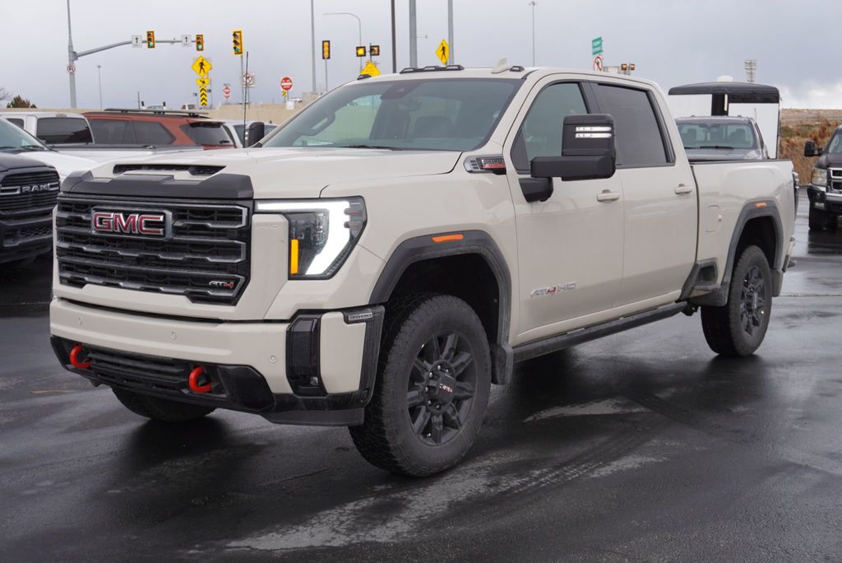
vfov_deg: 29.9
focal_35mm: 45
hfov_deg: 43.6
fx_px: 1053
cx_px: 421
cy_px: 282
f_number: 5.6
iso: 100
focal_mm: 30
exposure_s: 1/80
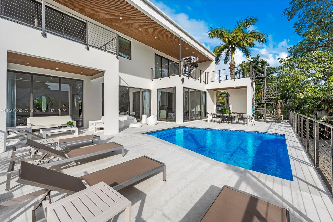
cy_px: 111
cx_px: 166
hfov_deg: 104.2
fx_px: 130
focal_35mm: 14
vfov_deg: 81.2
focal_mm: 14
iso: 100
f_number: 13
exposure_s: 1/200
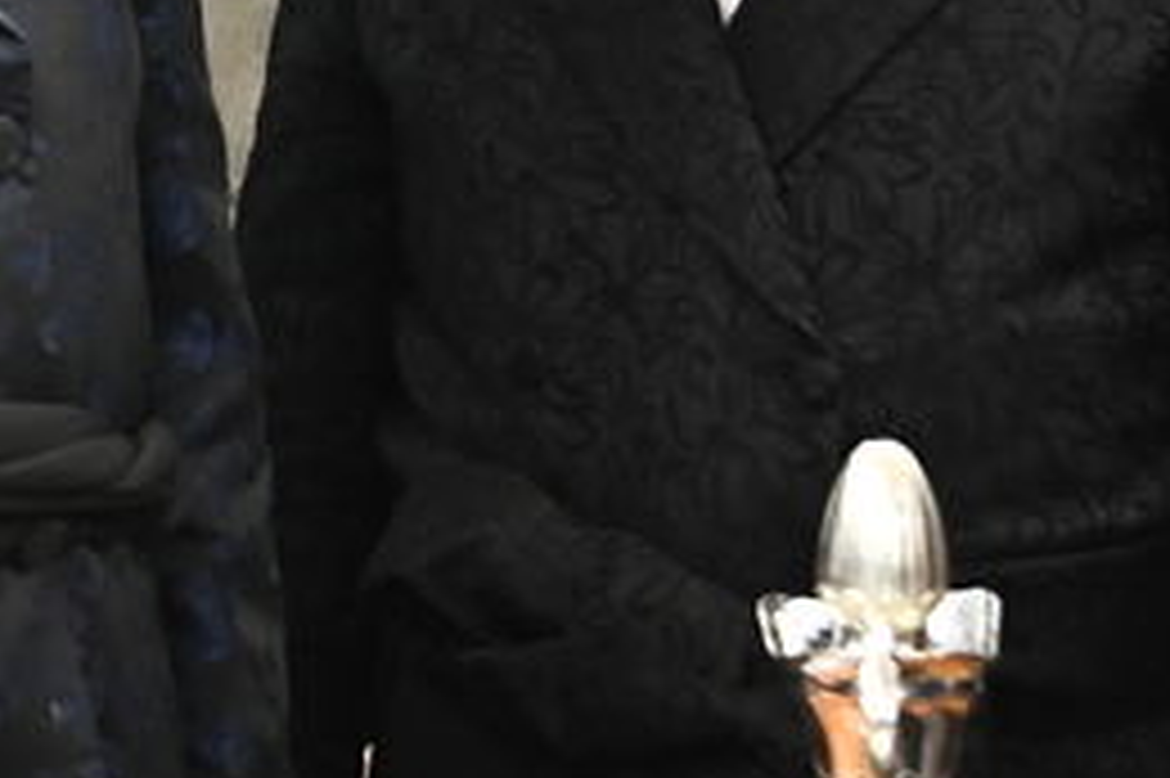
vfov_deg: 6.6
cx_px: -670
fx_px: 6658
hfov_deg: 9.7
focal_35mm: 205
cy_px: -304
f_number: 5.6
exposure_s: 1/160
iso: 2000
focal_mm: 38
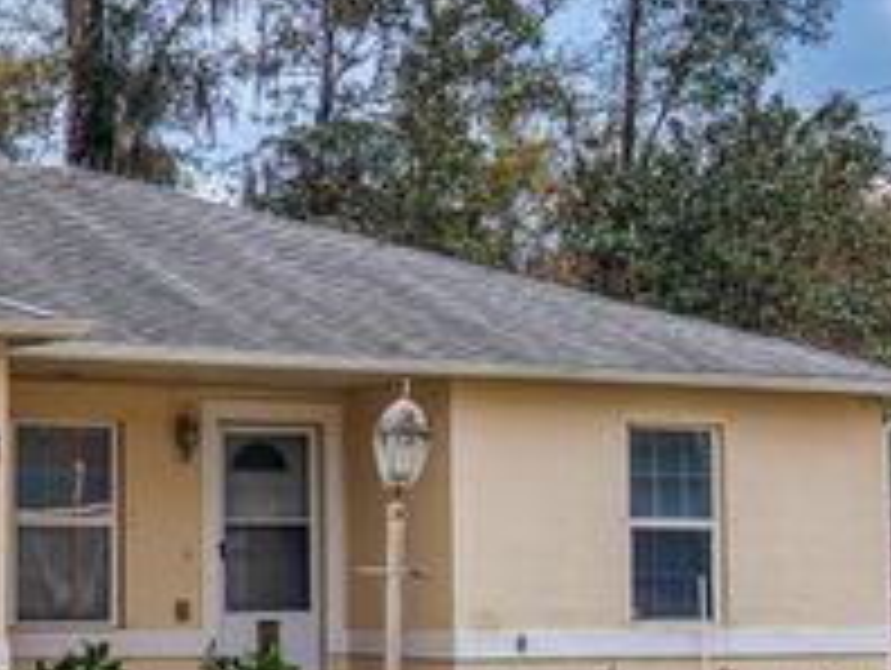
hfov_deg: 18.8
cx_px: -45
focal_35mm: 101
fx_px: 2603
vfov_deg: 14.7
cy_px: 391
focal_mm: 20
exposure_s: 1/1600
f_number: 8
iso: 200
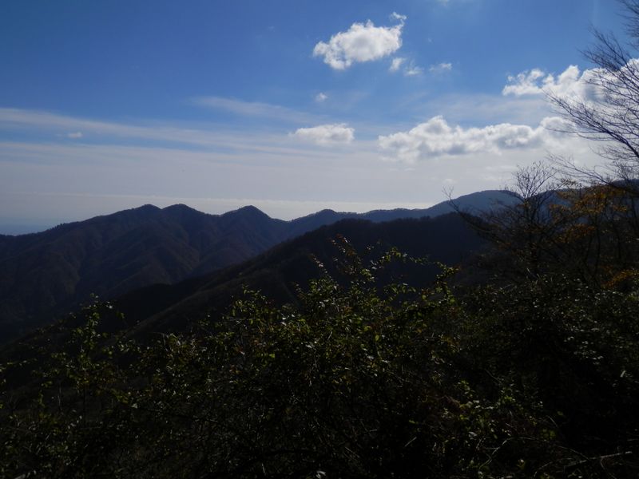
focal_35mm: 30
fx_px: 554
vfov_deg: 46.8
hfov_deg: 60.0
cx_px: 320
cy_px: 240
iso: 80
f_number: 9.4
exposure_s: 1/500
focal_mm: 5.5
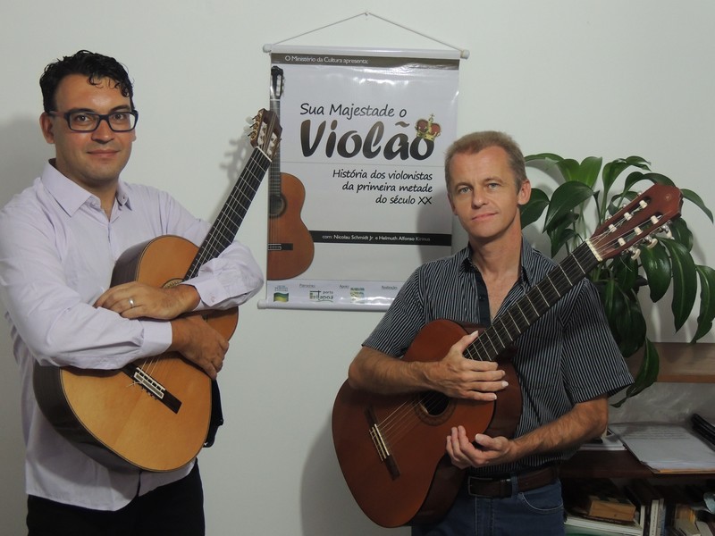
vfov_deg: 33.6
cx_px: 358
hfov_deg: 43.9
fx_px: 888
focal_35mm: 43
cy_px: 268
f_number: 3.4
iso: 500
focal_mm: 7.6
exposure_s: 1/13
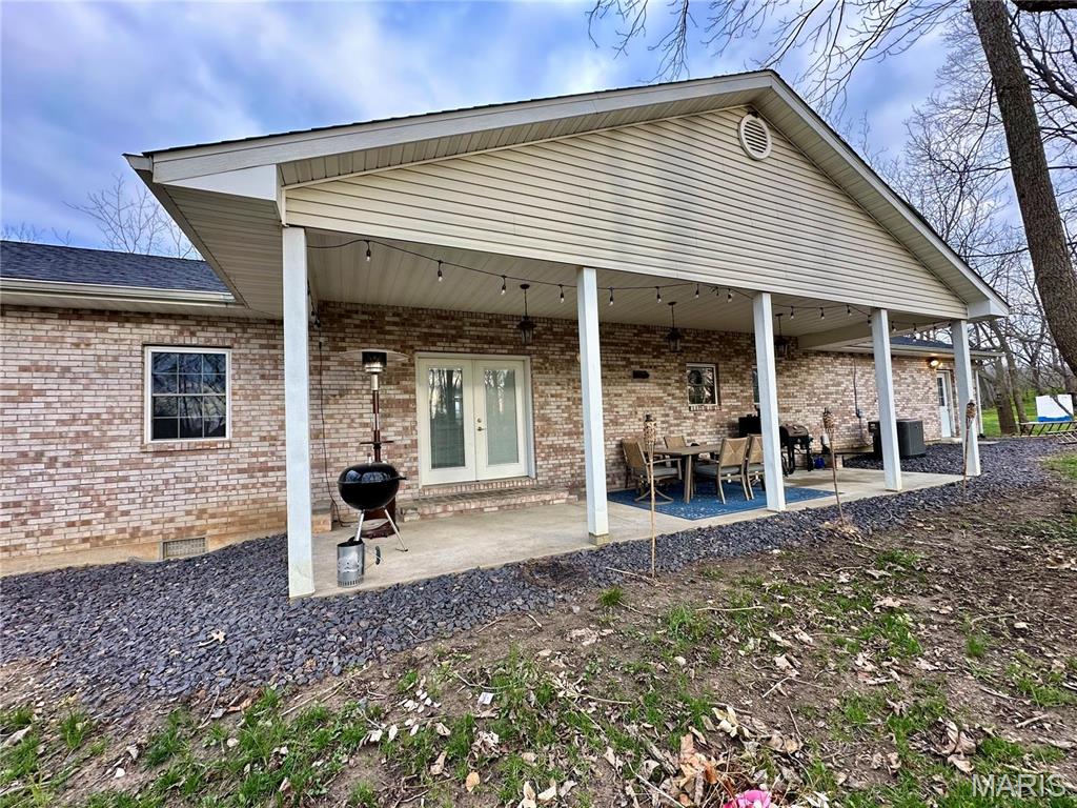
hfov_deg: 102.1
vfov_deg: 85.7
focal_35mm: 14
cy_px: 404
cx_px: 538
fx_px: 436
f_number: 2.2
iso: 50
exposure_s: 1/99
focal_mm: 2.22
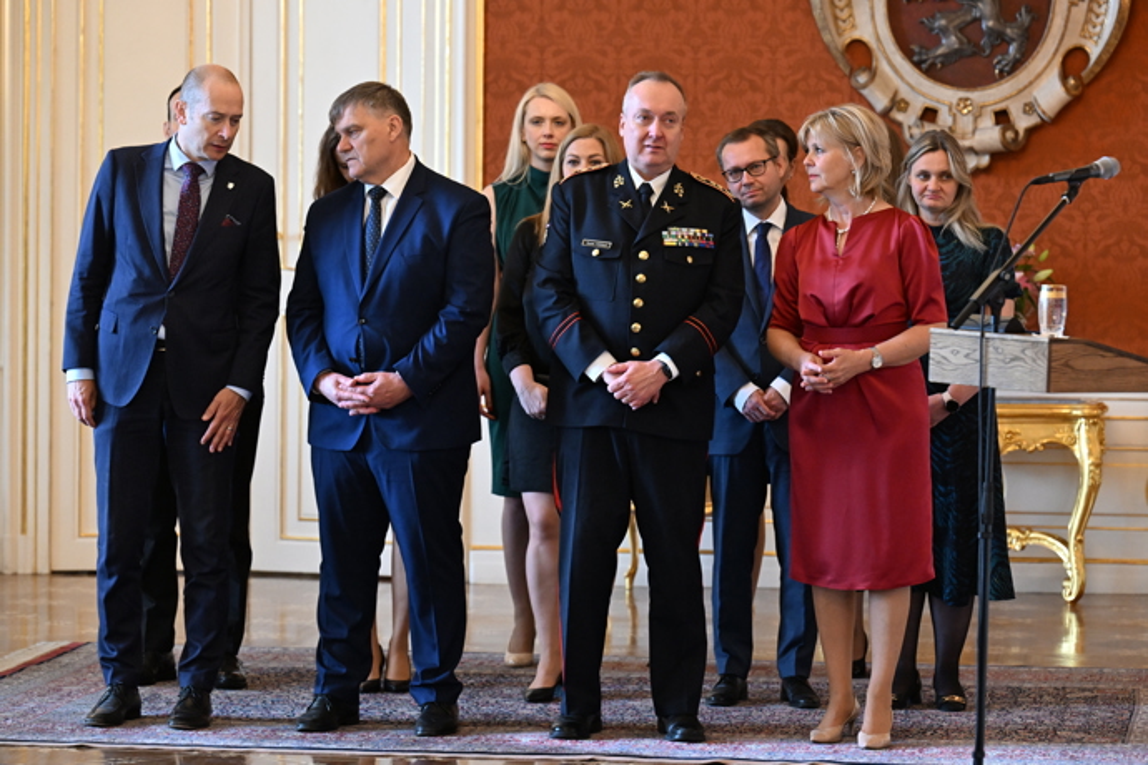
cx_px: 574
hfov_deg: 15.2
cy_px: 382
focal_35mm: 135
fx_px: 4305
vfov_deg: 10.2
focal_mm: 135
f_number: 5
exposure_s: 1/320
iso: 5000
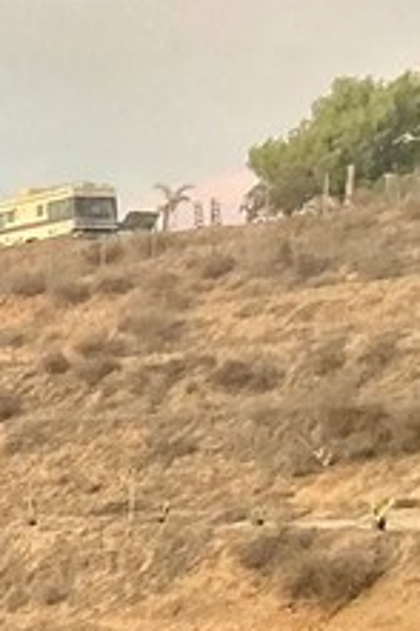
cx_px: -434
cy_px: 714
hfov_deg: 9.5
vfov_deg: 14.8
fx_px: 2366
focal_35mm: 135
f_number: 1.8
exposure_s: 1/60
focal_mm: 3
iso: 80
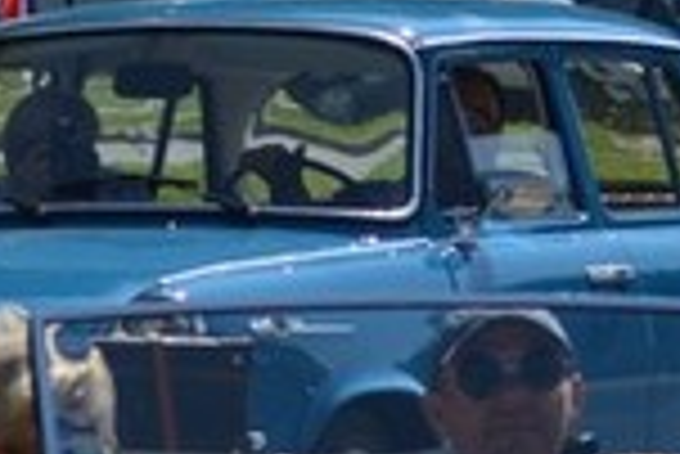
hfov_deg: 3.4
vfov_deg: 2.3
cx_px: 630
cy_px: 735
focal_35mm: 606
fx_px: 11457
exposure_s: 1/800
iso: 100
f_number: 5.6
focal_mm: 68
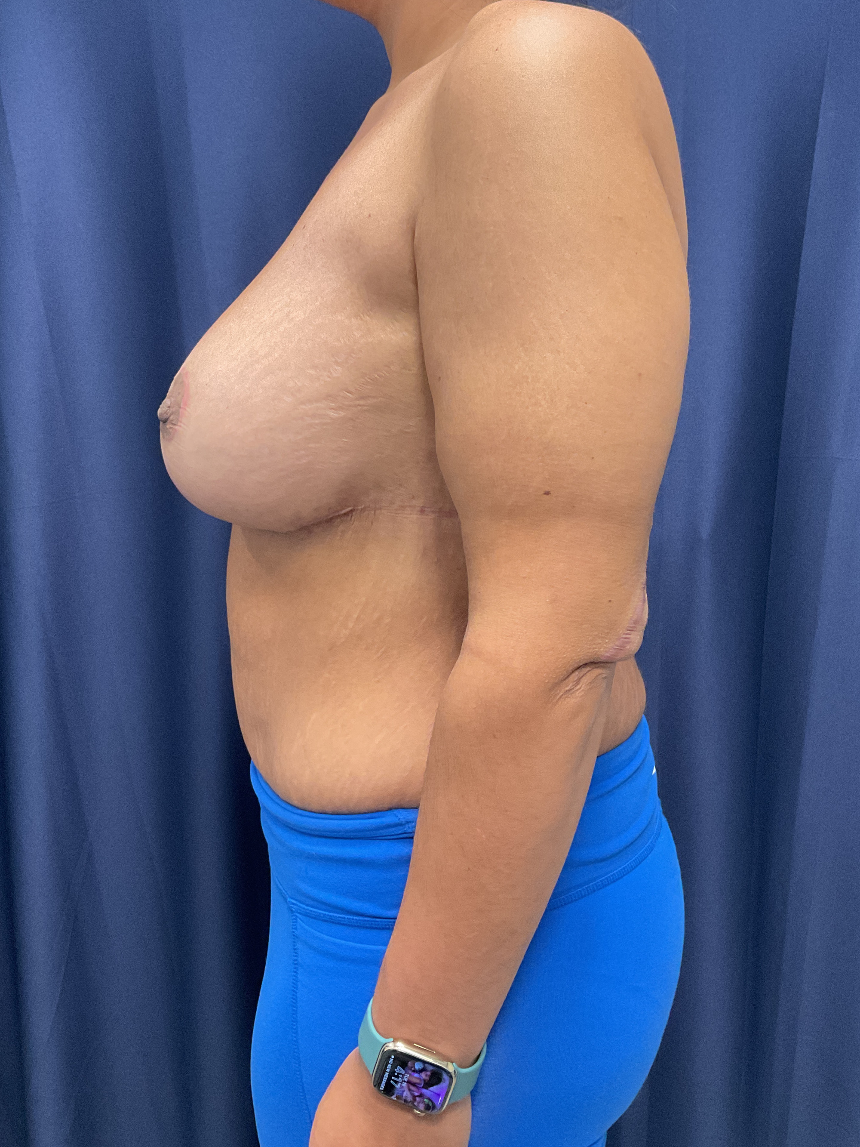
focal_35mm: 29
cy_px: 574
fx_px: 960
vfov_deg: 61.7
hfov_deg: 48.2
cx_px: 430
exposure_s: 1/50
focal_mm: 3
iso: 125
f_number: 1.8
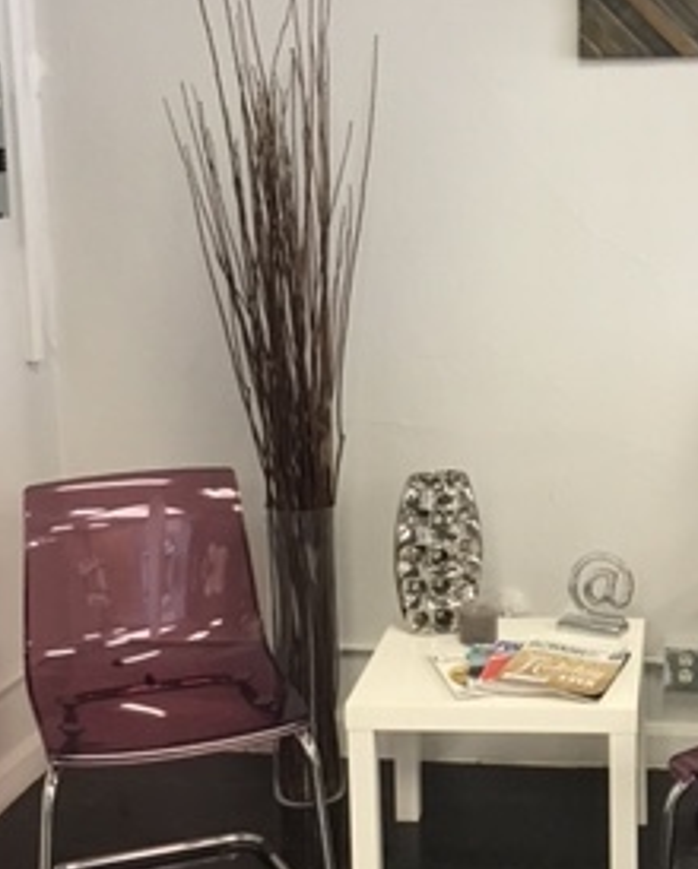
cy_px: 381
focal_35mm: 66
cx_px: 549
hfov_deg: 22.9
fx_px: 1701
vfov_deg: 28.7
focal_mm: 4.15
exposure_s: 1/30
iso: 160
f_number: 2.2
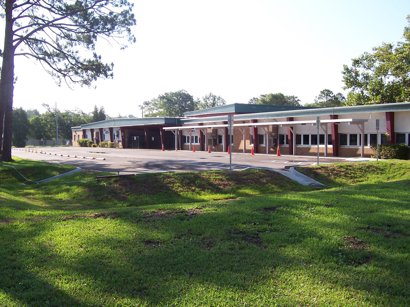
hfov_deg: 51.4
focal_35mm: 36
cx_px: 205
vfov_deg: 39.7
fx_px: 426
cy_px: 154
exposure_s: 1/350
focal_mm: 5.6
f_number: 4
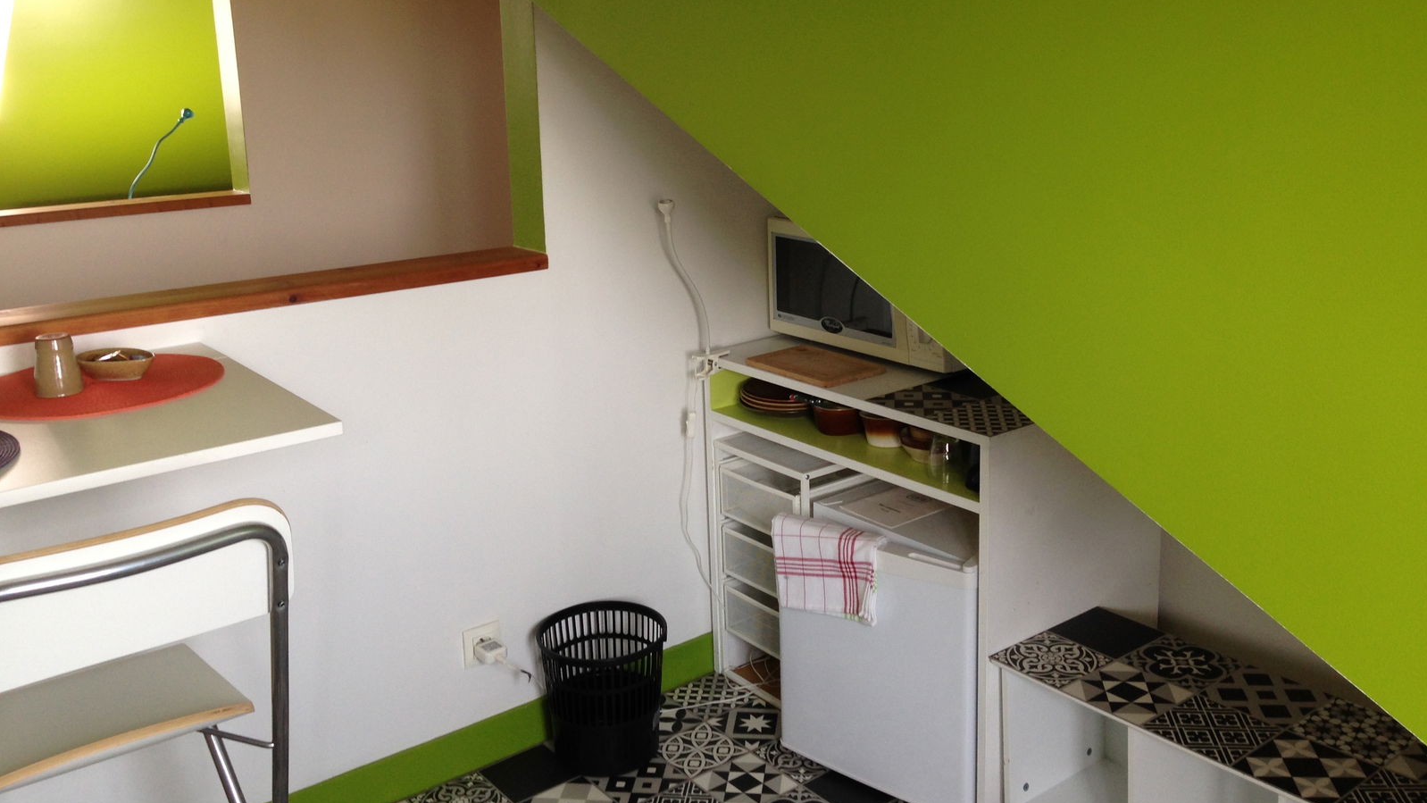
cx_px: 714
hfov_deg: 55.3
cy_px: 314
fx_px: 1362
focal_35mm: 36
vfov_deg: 32.7
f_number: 2.4
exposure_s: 1/24
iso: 50
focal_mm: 4.12
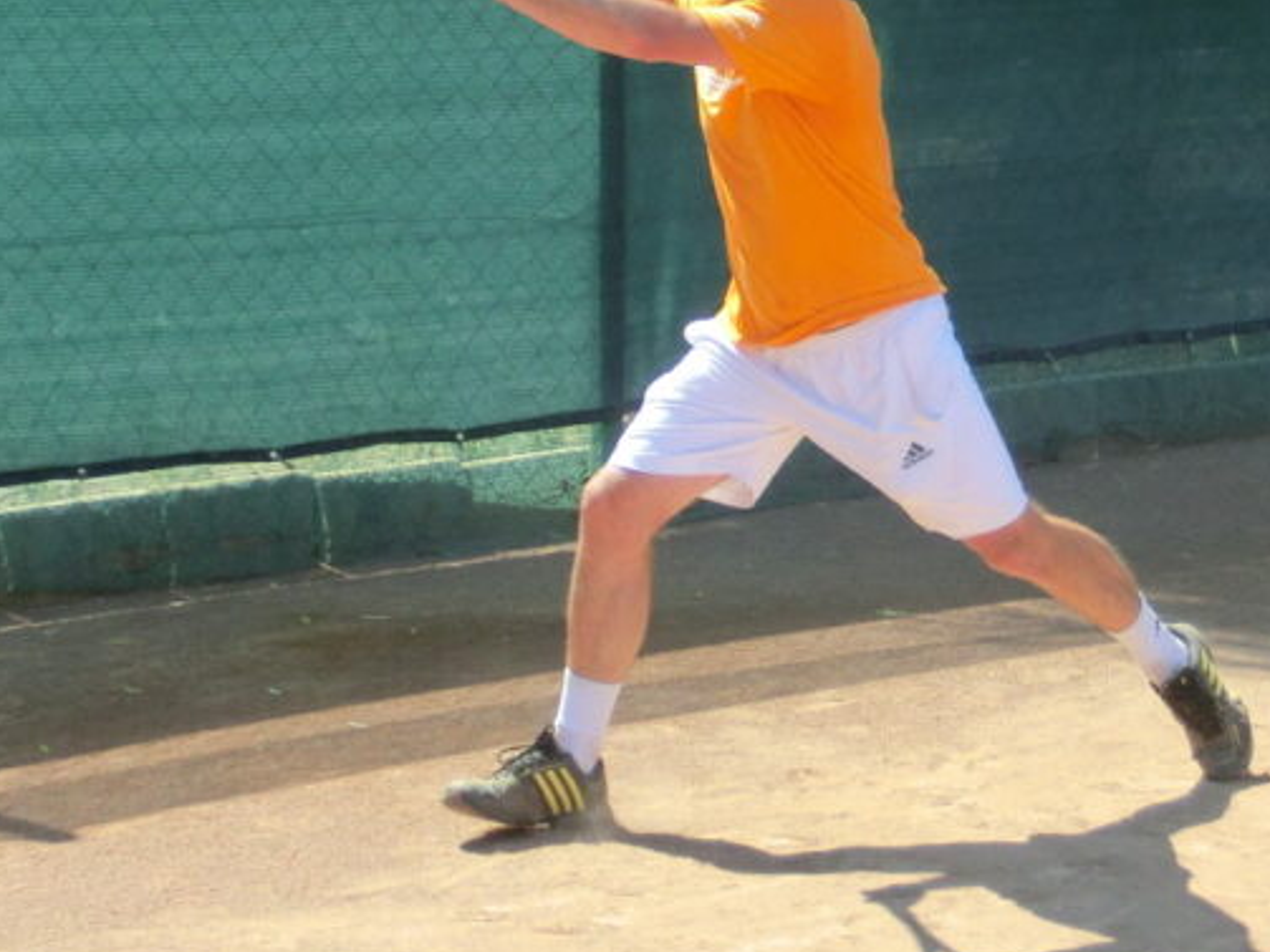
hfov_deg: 14.0
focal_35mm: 140
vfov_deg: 10.6
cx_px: 997
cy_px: 210
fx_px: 5135
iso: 250
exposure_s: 1/1000
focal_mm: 15.51
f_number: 5.1
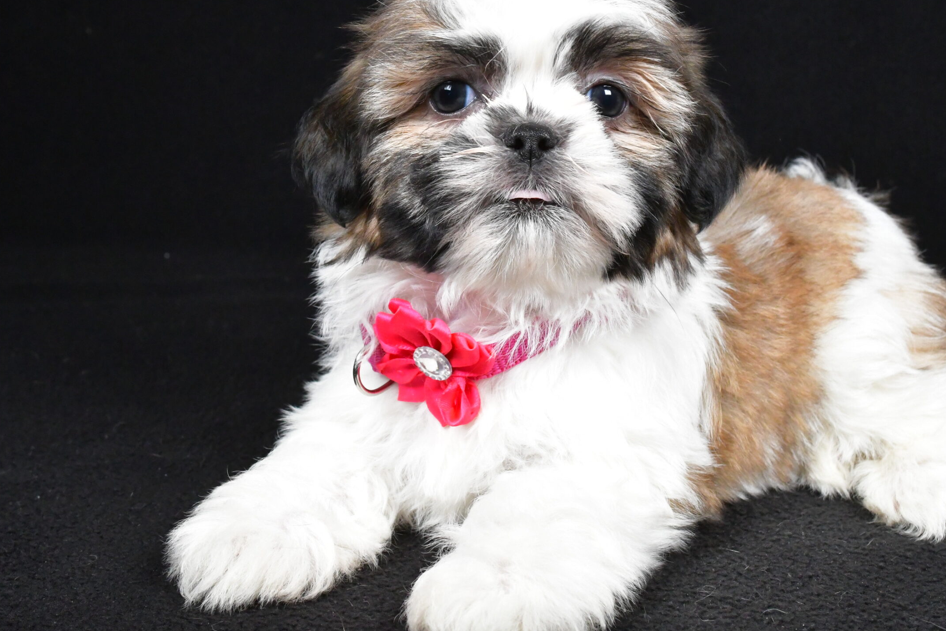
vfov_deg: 27.0
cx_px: 515
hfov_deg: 39.6
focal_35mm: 50
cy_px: 271
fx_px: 1314
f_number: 11
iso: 6400
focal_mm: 28
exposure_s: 1/400
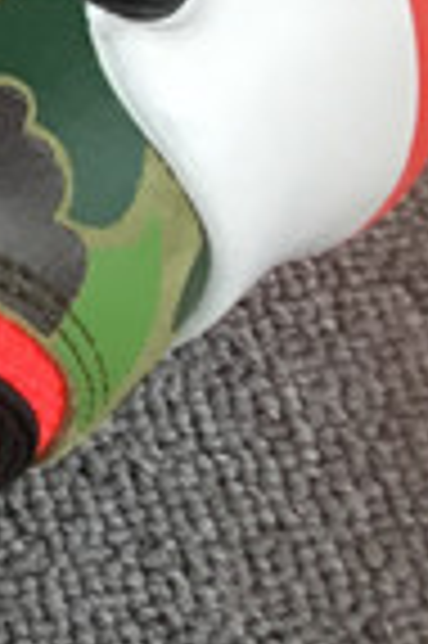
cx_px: -1478
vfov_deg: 9.8
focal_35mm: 203
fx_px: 3629
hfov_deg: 5.5
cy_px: -412
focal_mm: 3.3
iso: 25
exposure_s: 1/102
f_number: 2.4
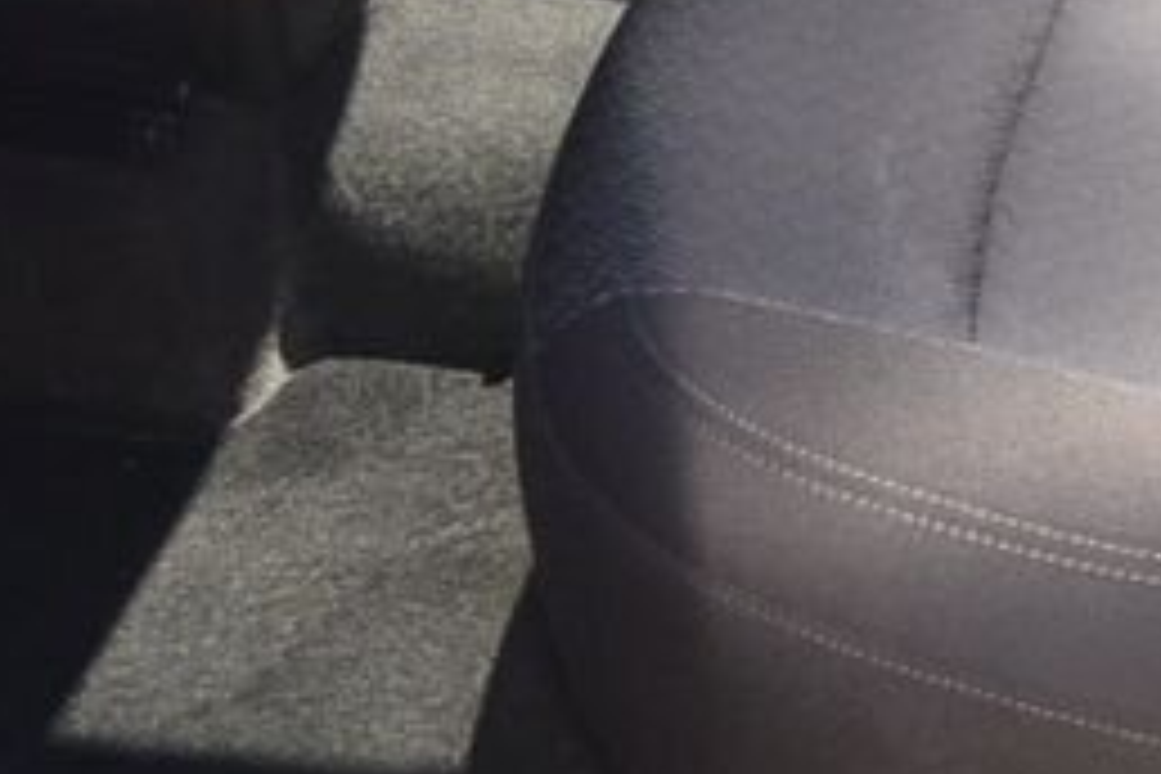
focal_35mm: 115
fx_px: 3708
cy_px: -326
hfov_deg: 17.1
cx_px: 1341
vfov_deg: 11.5
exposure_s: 1/160
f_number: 3.5
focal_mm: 11
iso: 160
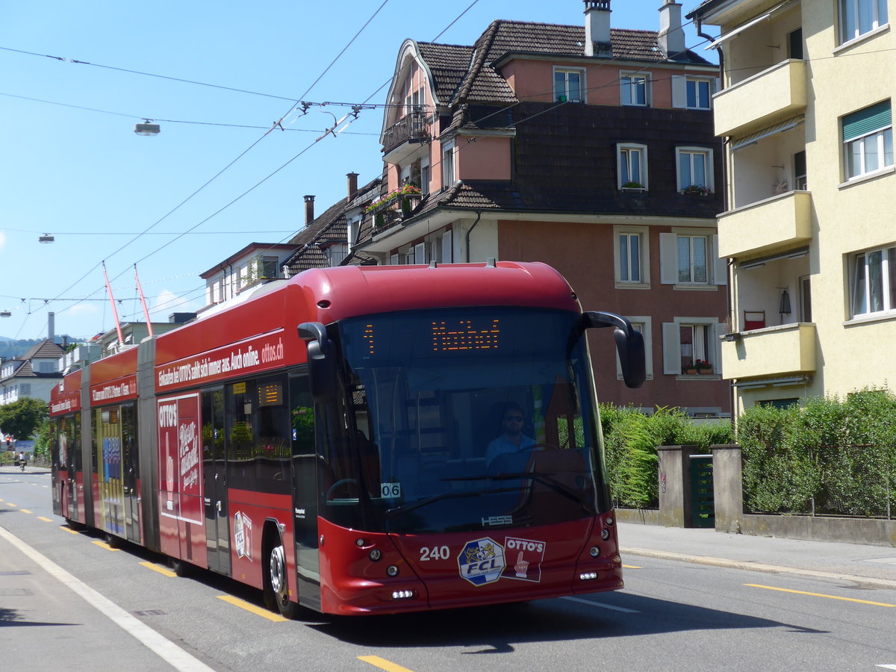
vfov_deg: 22.3
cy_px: 336
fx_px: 1708
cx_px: 448
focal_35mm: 66
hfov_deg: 29.4
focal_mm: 13.4
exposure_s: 1/640
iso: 80
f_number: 3.9
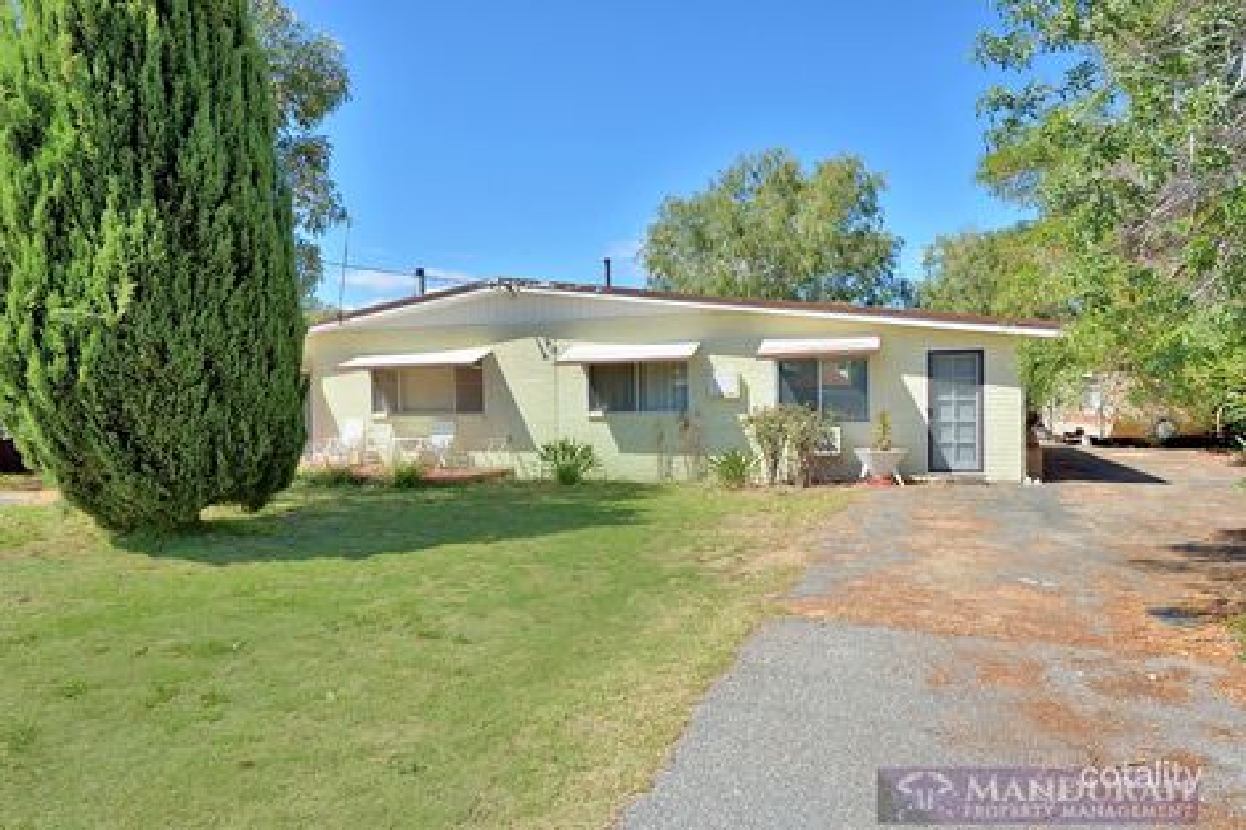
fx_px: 727
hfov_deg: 81.2
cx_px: 623
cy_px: 415
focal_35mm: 21
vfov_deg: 59.5
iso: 100
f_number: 8
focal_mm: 21
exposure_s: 1/500
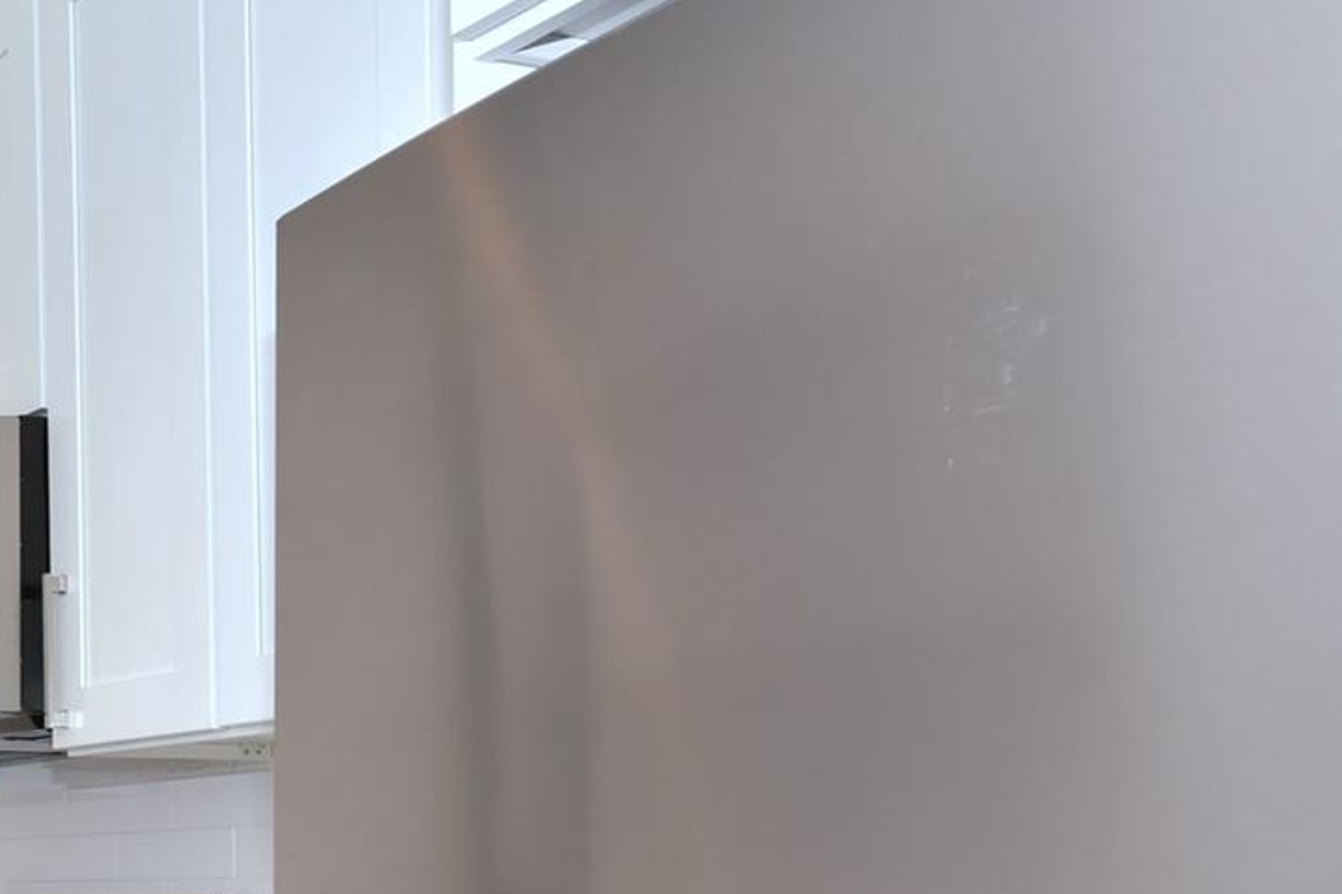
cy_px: 883
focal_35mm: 57
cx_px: -401
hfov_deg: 28.7
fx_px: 2124
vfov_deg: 22.9
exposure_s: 1/160
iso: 1600
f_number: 8
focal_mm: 20
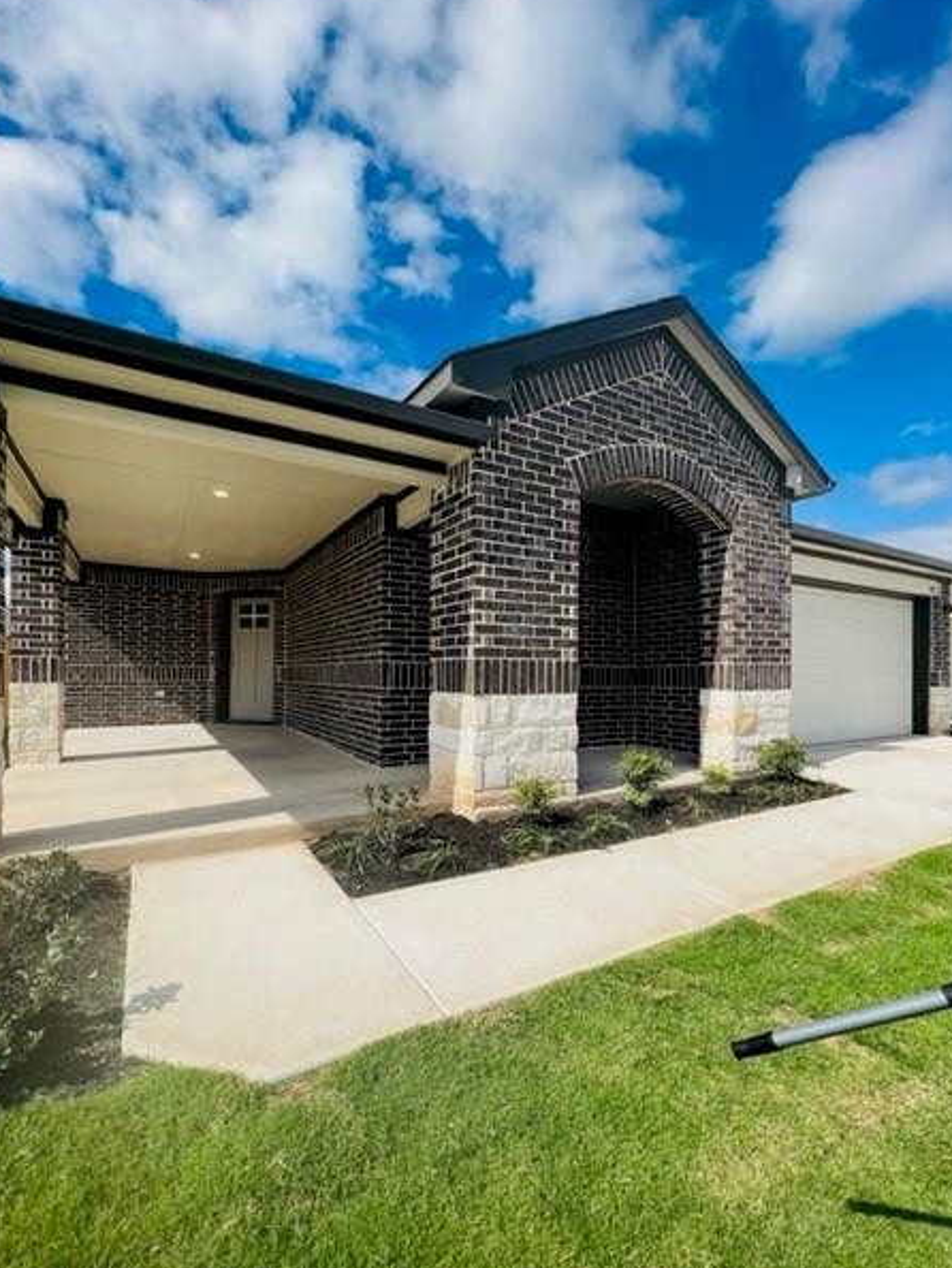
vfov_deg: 101.9
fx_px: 513
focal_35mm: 14
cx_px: 453
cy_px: 668
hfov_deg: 85.7
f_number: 1.8
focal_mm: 1.57
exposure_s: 1/1357
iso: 32
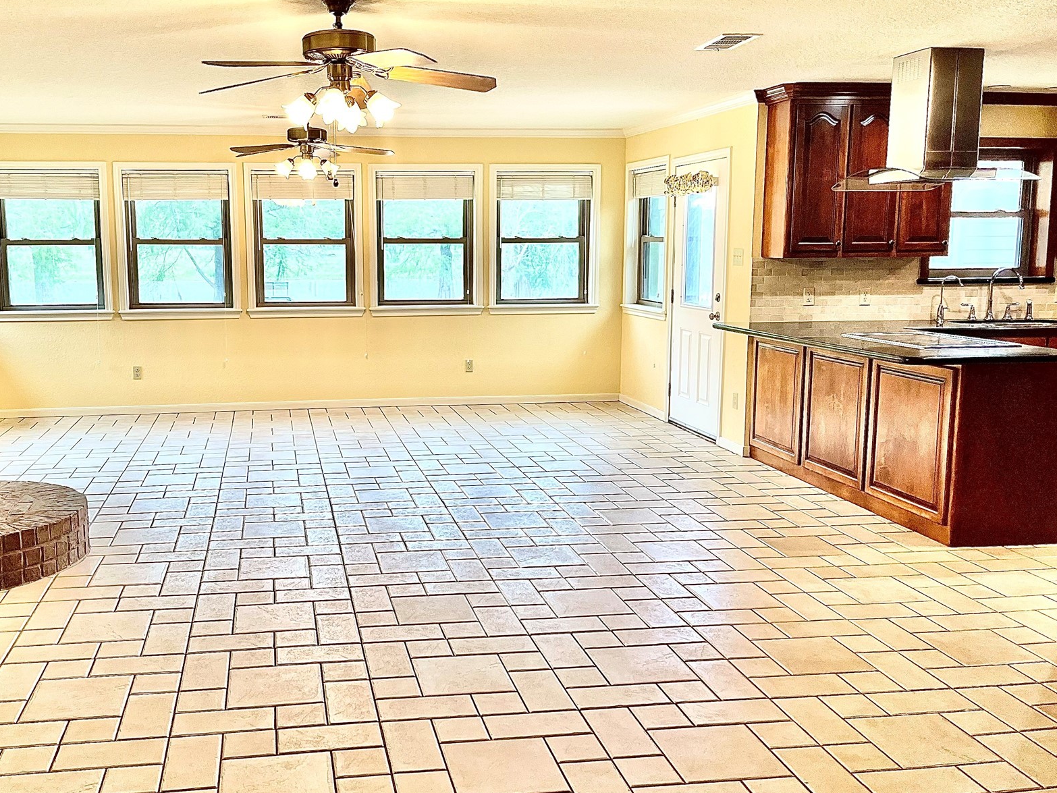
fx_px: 1038
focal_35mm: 34
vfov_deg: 41.8
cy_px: 371
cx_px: 408
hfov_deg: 53.5
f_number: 1.6
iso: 64
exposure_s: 1/120
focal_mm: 5.1
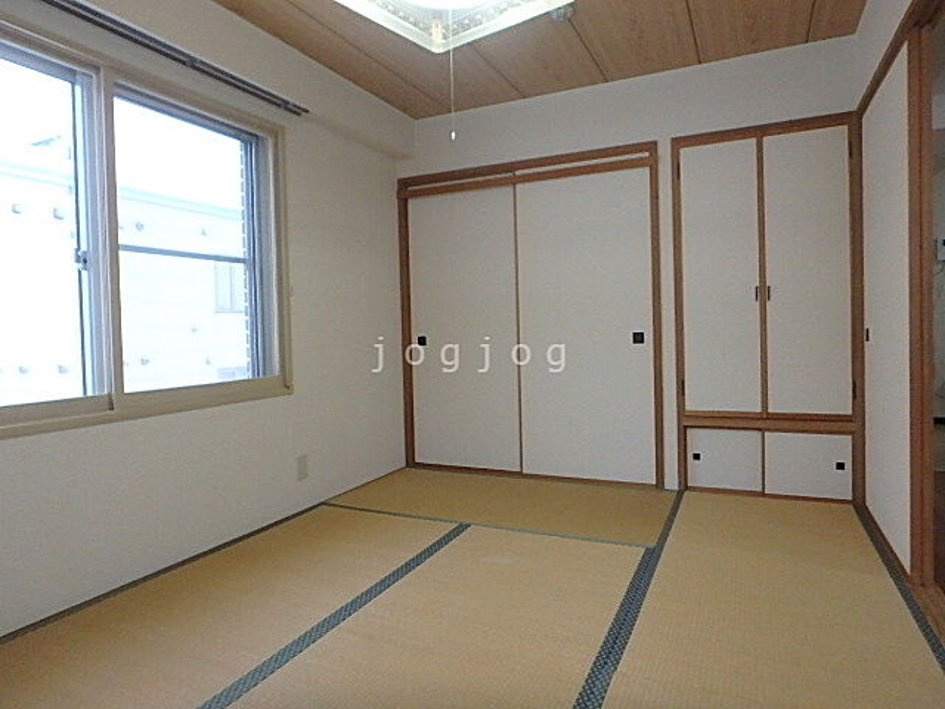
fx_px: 573
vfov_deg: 63.4
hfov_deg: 79.0
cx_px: 472
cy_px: 354
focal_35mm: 21
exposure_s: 1/60
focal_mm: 3.7
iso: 800
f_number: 3.5
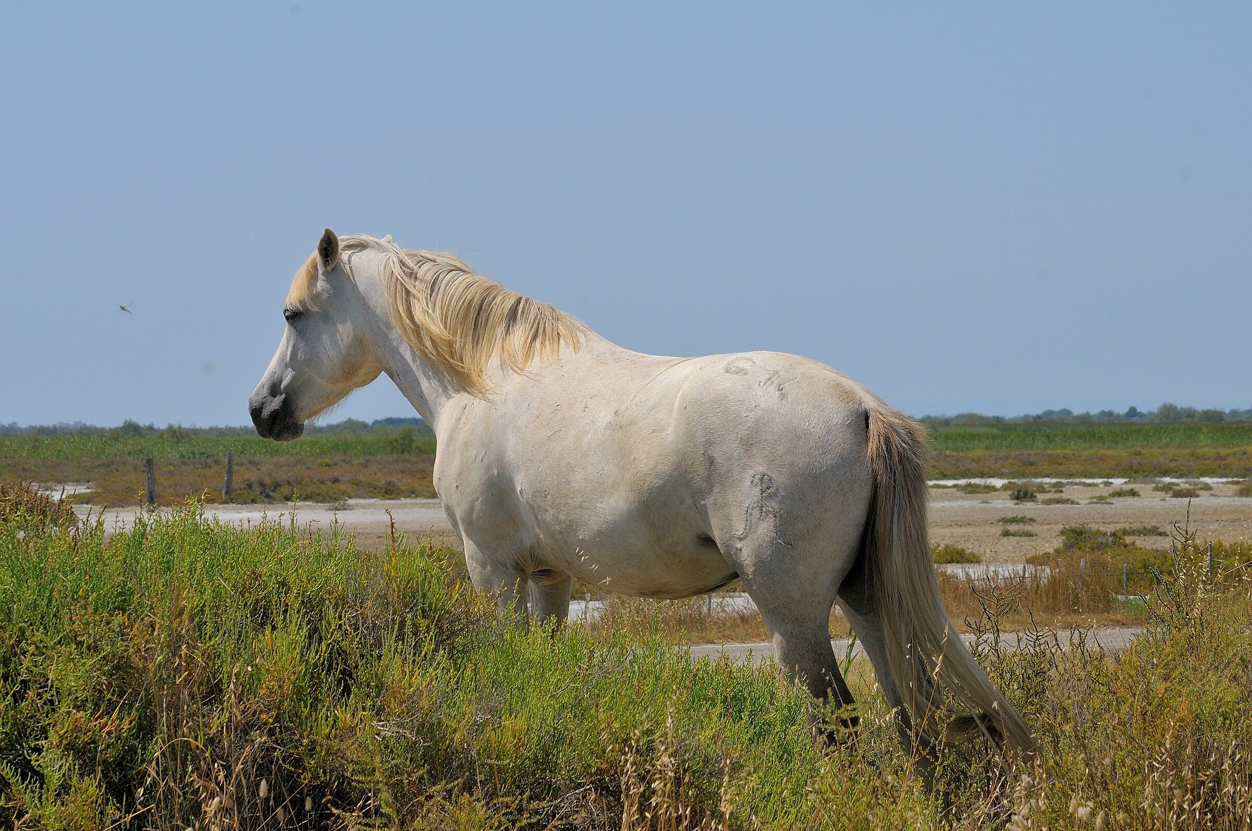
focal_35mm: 165
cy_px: 416
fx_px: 5731
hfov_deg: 12.5
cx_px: 626
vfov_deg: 8.3
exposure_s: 1/500
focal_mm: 110
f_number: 11
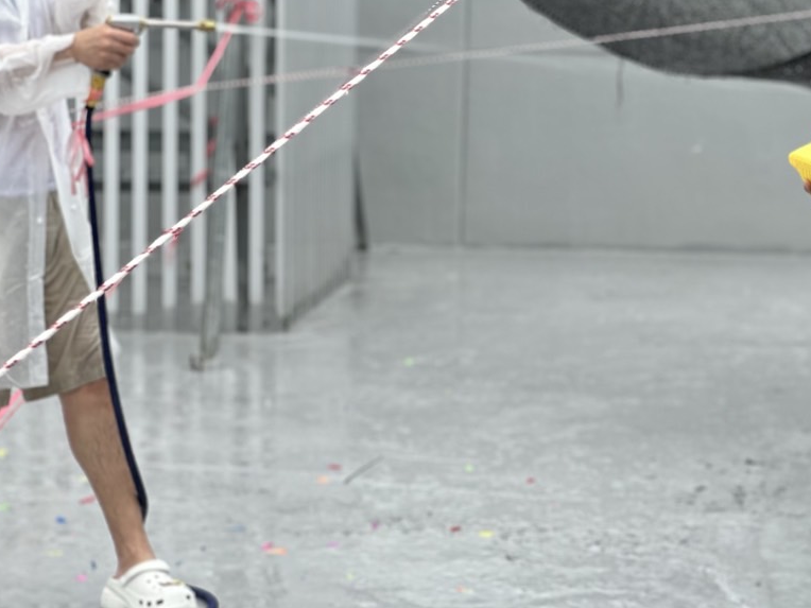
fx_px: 3022
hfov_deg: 15.3
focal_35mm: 129
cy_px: 168
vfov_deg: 11.5
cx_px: 547
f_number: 2.8
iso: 32
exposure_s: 1/121
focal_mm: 9
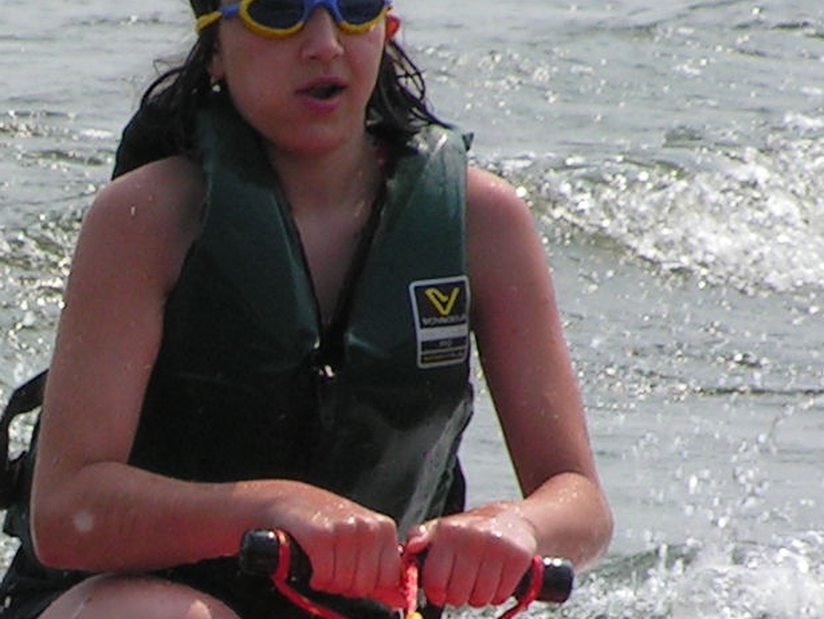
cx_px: -35
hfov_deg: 2.2
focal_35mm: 888
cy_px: 606
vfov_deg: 1.7
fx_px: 21146
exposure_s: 1/800
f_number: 5
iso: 50
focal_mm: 39.8
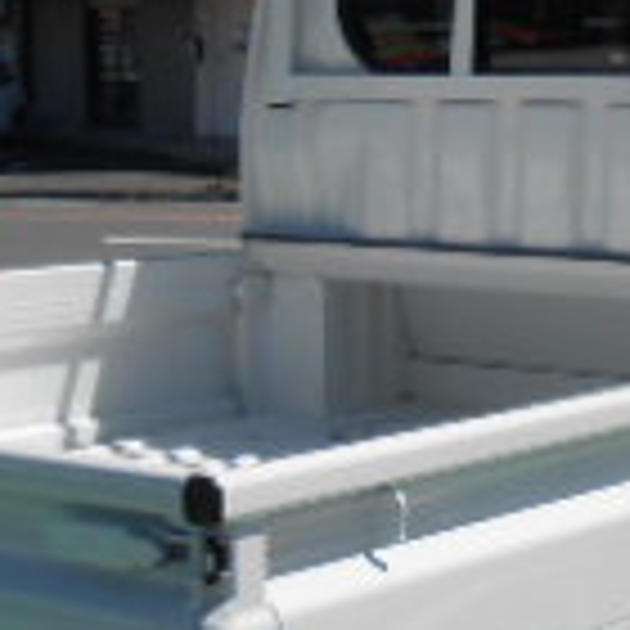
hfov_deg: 16.6
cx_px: 387
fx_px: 2162
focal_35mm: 105
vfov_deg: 16.4
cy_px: 549
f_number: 3.5
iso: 80
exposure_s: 1/1250
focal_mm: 4.6
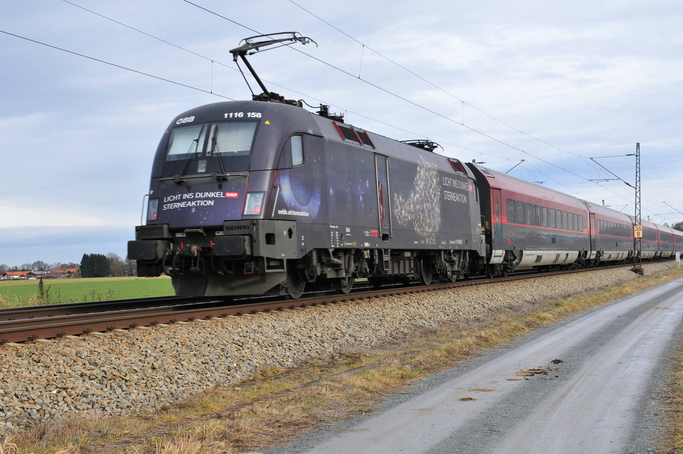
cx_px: 342
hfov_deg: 35.1
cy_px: 227
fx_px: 1080
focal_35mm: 57
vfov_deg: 23.7
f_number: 6.3
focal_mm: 38
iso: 500
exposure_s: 1/640
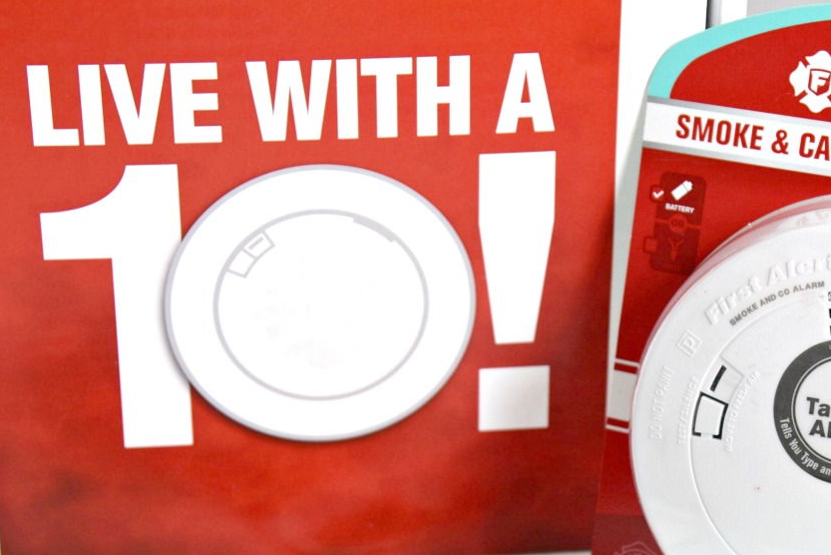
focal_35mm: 126
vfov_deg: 10.9
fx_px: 2909
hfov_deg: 16.2
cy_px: 451
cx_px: 503
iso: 400
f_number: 4.5
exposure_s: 1/80
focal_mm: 70
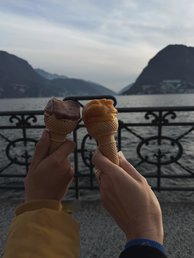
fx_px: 187
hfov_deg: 54.9
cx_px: 96
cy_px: 128
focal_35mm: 25
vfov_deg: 69.4
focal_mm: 6.76
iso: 80
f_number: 1.78
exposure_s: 1/1721
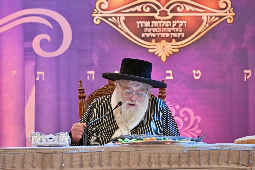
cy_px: 85
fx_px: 2124
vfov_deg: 4.6
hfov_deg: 6.9
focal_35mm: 300
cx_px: 128
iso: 640
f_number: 2.8
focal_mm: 200
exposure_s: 1/125
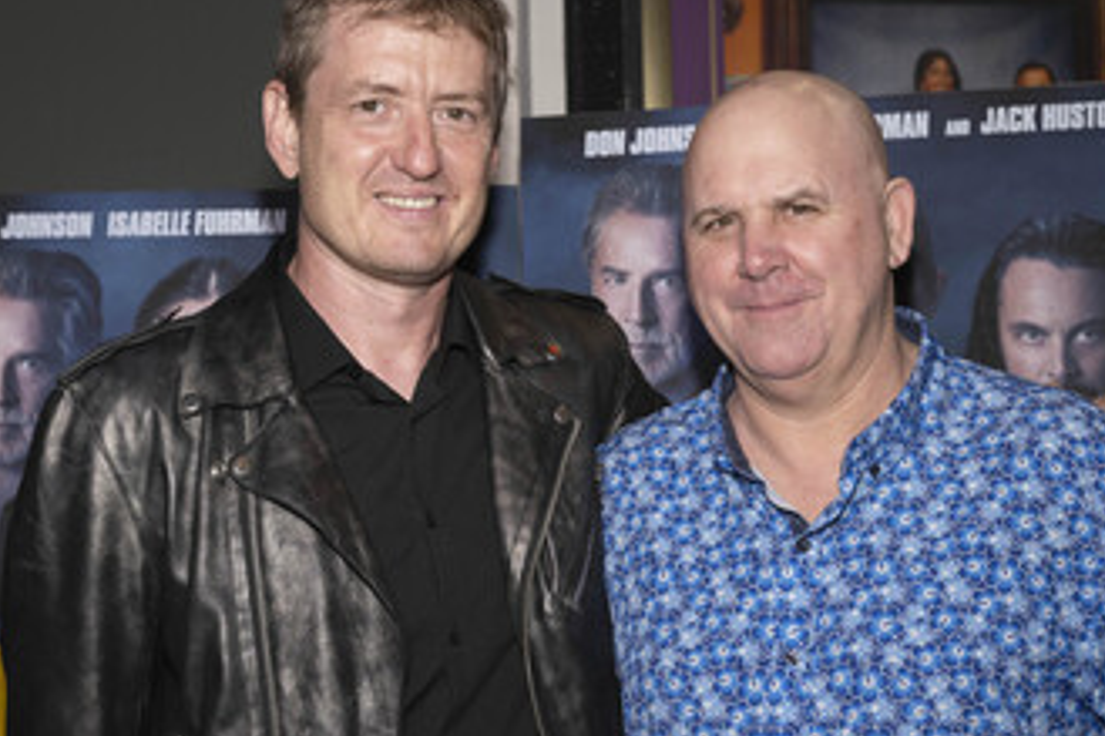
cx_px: 566
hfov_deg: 31.9
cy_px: 380
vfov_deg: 21.5
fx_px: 1933
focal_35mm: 63
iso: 800
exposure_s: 1/200
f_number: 5.6
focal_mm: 46
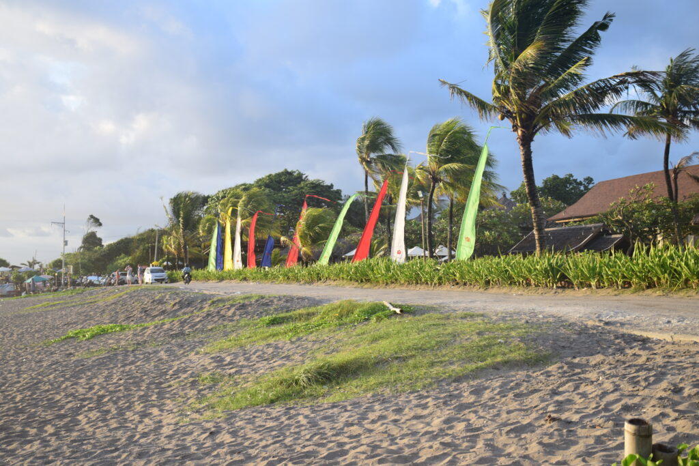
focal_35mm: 48
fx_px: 932
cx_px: 350
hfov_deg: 41.1
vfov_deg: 28.1
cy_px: 233
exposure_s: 1/200
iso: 200
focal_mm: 32
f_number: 6.3
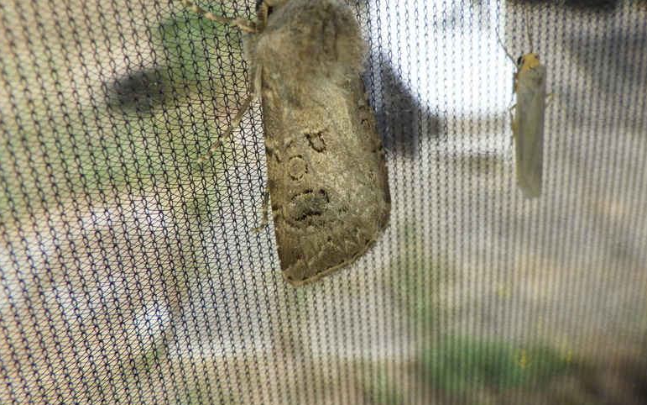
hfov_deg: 52.7
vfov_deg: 34.4
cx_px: 321
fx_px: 652
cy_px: 168
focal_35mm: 37
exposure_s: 1/640
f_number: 4.6
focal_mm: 6.1
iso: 250
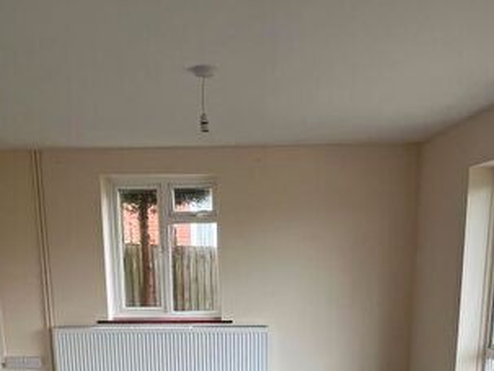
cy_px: 308
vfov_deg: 44.1
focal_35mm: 30
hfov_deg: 59.9
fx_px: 429
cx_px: 245
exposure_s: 1/82
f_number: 1.8
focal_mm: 1.57
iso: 250
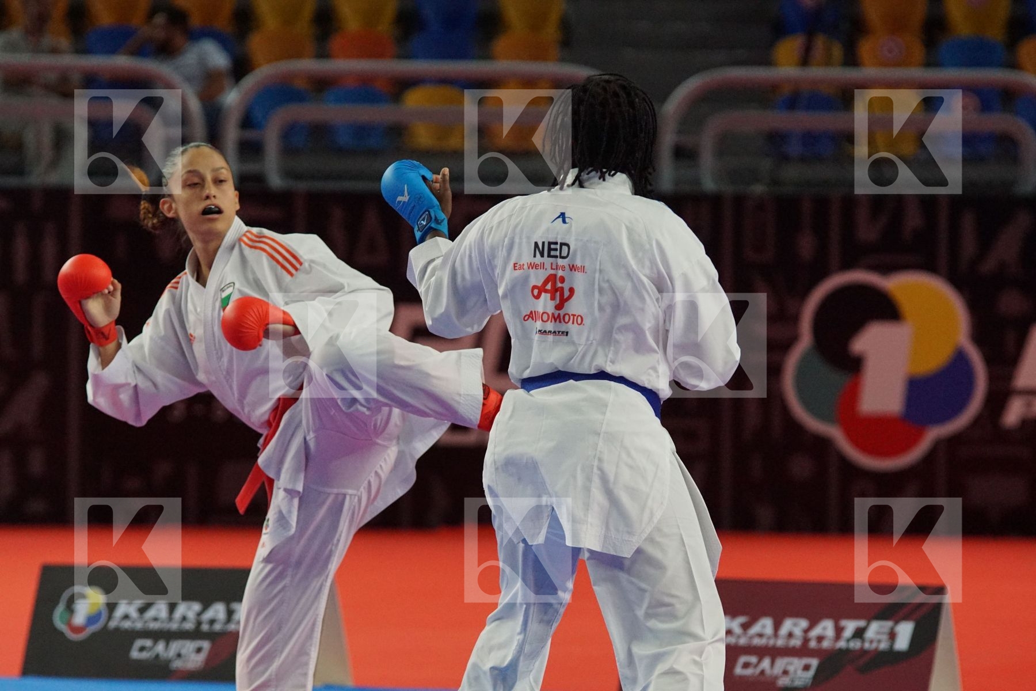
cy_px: 346
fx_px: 6906
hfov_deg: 8.6
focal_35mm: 240
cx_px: 518
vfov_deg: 5.7
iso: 3200
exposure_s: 1/2000
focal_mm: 160
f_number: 3.2
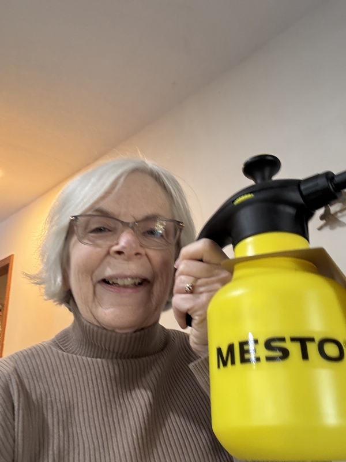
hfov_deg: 46.8
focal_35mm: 30
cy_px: 231
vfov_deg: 60.0
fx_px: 400
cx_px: 173
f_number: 1.9
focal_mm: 2.69
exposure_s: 1/31
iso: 250
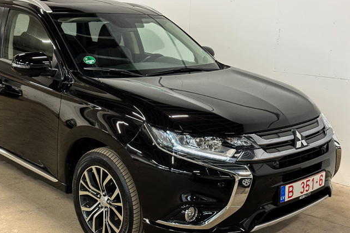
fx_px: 496
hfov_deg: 38.9
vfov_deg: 26.5
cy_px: 123
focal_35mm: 51
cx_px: 173
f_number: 1.78
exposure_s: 1/45
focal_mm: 6.86
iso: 250
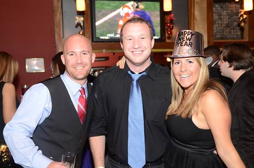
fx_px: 338
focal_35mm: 48
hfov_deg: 41.2
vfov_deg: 27.9
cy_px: 84
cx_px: 127
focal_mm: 32
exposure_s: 1/40
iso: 1250
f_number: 3.5
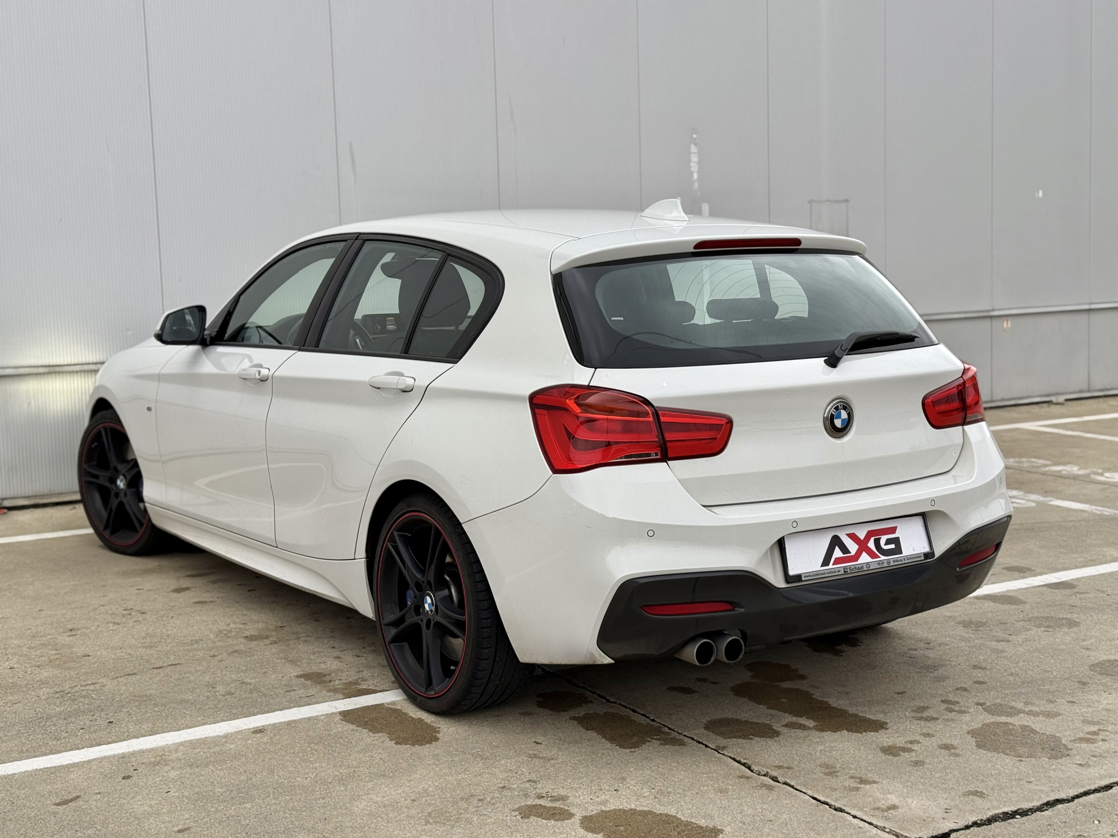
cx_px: 559
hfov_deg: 39.7
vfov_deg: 30.3
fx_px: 1550
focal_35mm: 48
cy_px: 419
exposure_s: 1/240
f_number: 1.78
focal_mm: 6.76
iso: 64
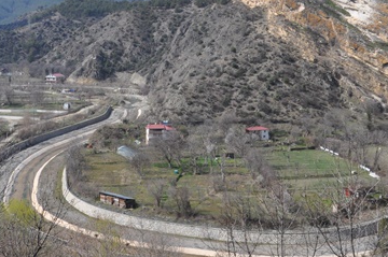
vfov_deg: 22.2
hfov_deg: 33.4
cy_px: 44
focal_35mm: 60
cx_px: 184
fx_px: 646
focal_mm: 18
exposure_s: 1/640
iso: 640
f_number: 13
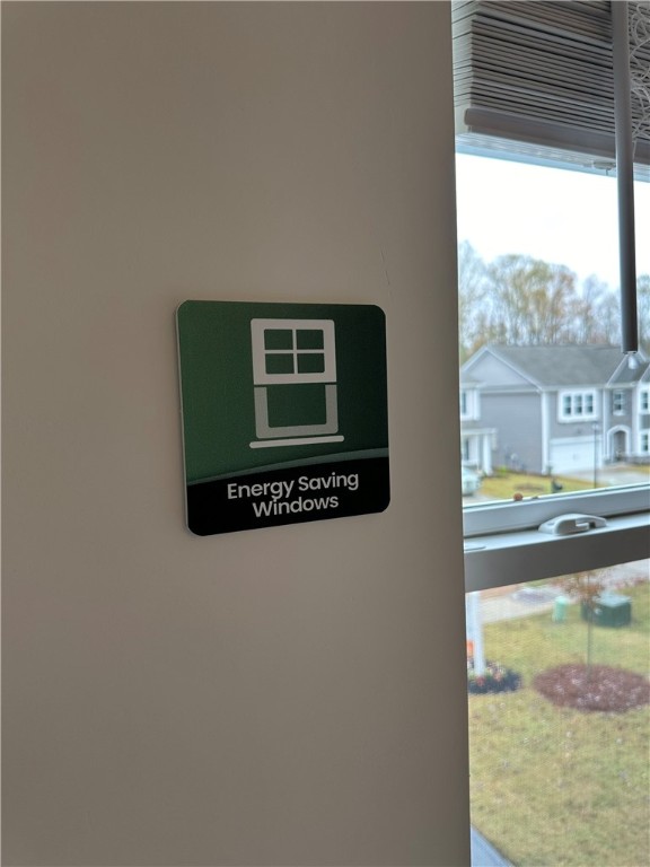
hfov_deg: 56.8
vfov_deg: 71.6
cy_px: 434
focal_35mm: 24
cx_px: 325
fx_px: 601
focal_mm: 6.86
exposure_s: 1/120
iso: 64
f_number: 1.78
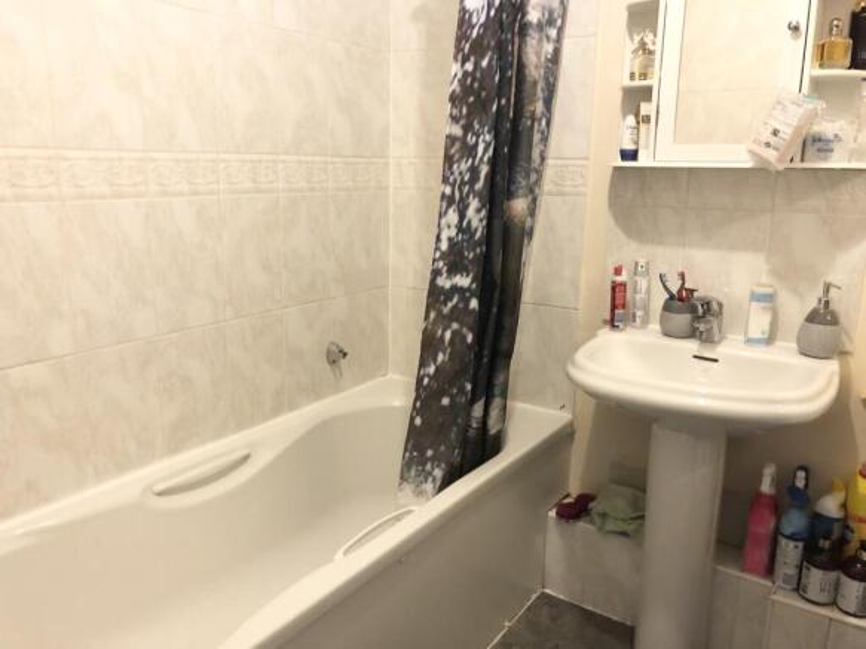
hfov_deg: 63.5
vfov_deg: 49.7
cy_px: 324
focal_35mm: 28
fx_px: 700
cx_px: 433
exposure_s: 1/11
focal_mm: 3.99
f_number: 1.8
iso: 100
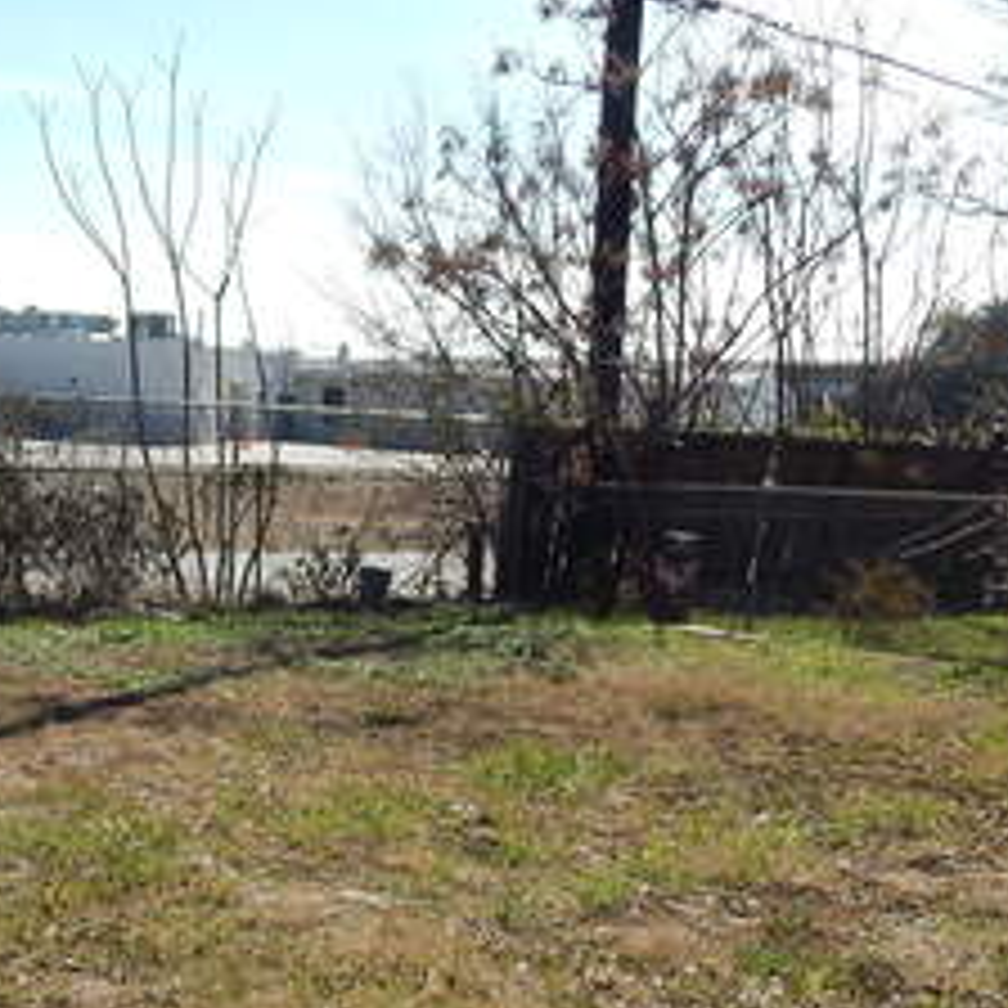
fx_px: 1911
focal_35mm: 58
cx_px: 360
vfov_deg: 28.9
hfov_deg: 29.4
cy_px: 810
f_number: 6
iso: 125
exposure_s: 1/500
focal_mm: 4
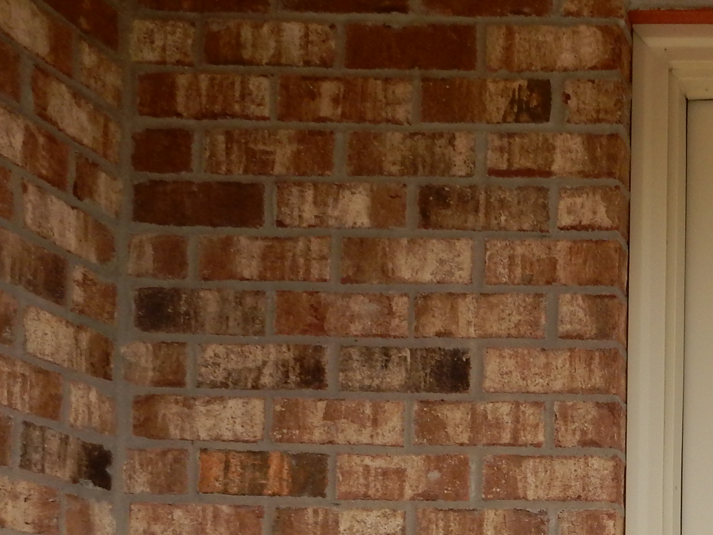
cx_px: 889
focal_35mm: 64
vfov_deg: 21.1
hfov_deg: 26.4
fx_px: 1318
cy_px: 663
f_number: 3.7
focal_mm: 4.5
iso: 125
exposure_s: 1/800
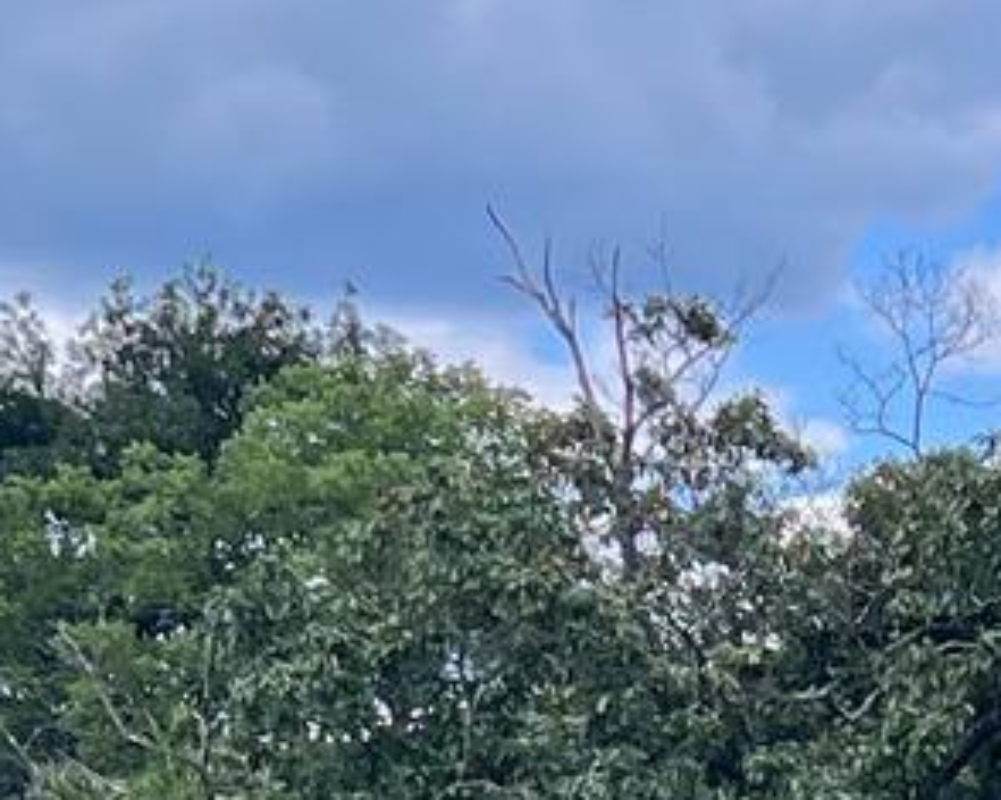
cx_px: 538
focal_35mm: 177
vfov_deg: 8.0
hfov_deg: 10.9
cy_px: 1954
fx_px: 5242
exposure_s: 1/902
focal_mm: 5.7
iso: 50
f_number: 1.5
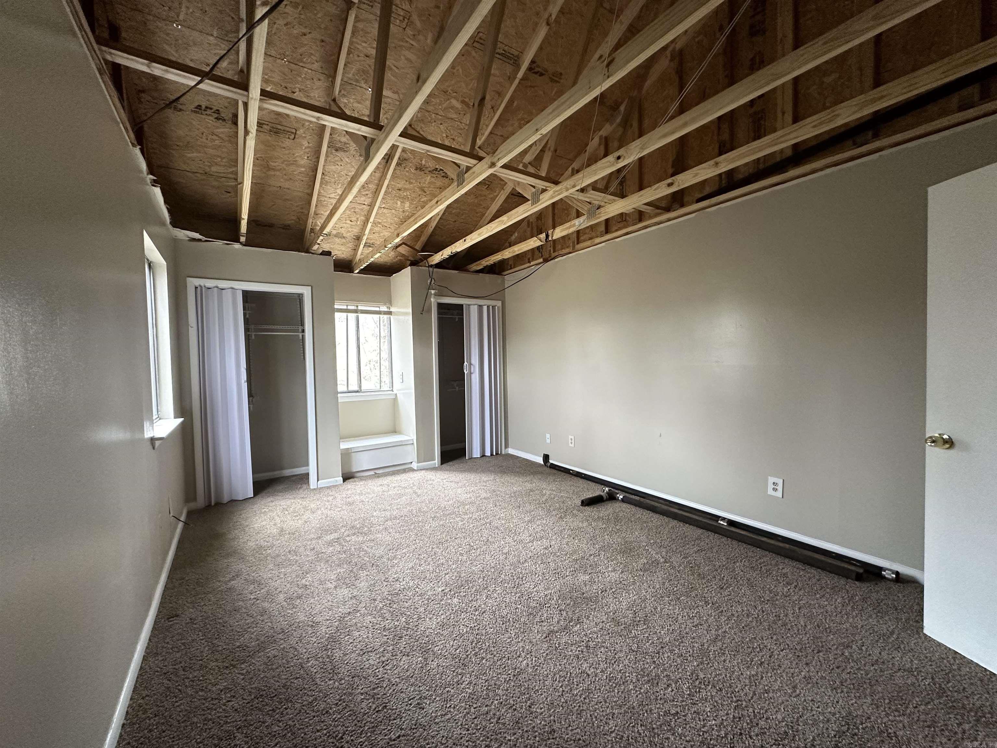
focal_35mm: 14
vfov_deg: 85.7
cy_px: 374
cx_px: 498
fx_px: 403
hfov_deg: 102.1
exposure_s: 1/77
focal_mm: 2.22
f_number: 2.2
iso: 320
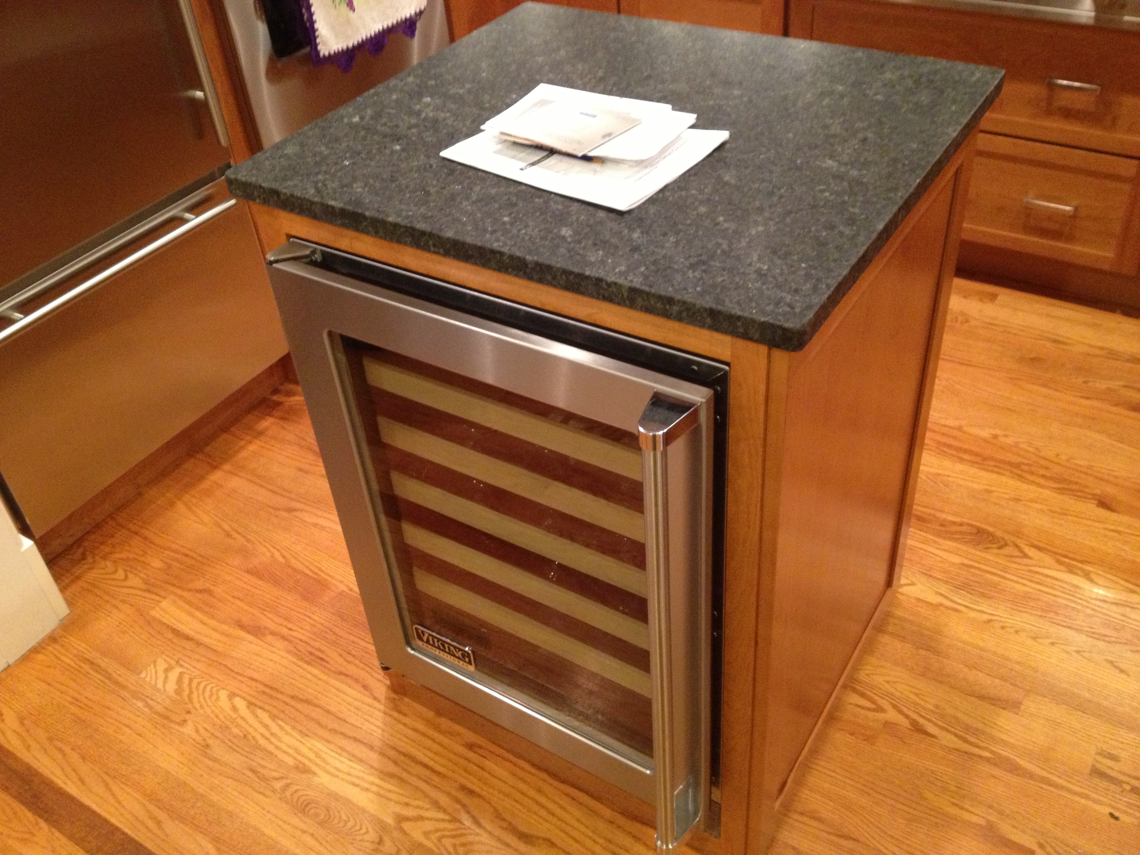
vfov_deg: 40.7
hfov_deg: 52.6
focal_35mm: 35
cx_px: 570
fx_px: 1153
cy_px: 428
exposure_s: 1/20
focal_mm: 4.28
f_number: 2.4
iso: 320
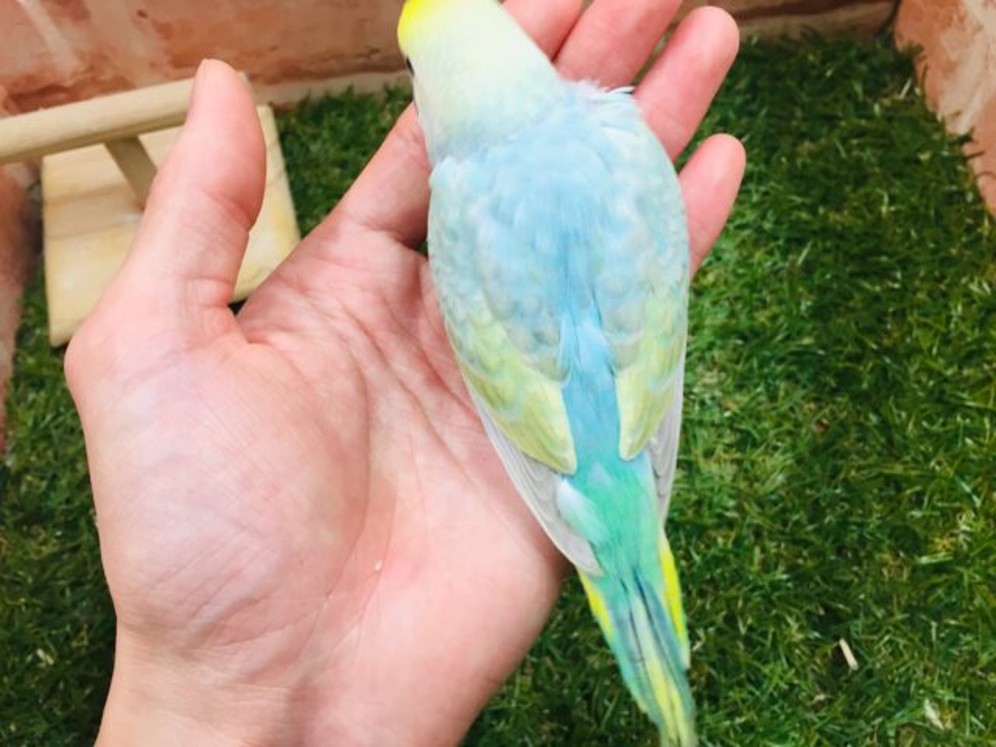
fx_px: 834
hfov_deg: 61.7
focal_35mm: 29
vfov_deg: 48.2
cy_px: 374
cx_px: 498
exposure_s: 1/30
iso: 64
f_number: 2.2
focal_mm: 4.15
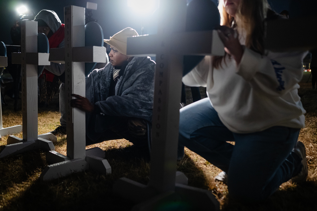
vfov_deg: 37.9
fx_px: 308
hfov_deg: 54.4
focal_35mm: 35
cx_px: 158
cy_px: 106
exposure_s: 1/40
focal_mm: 35
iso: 1600
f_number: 2.2
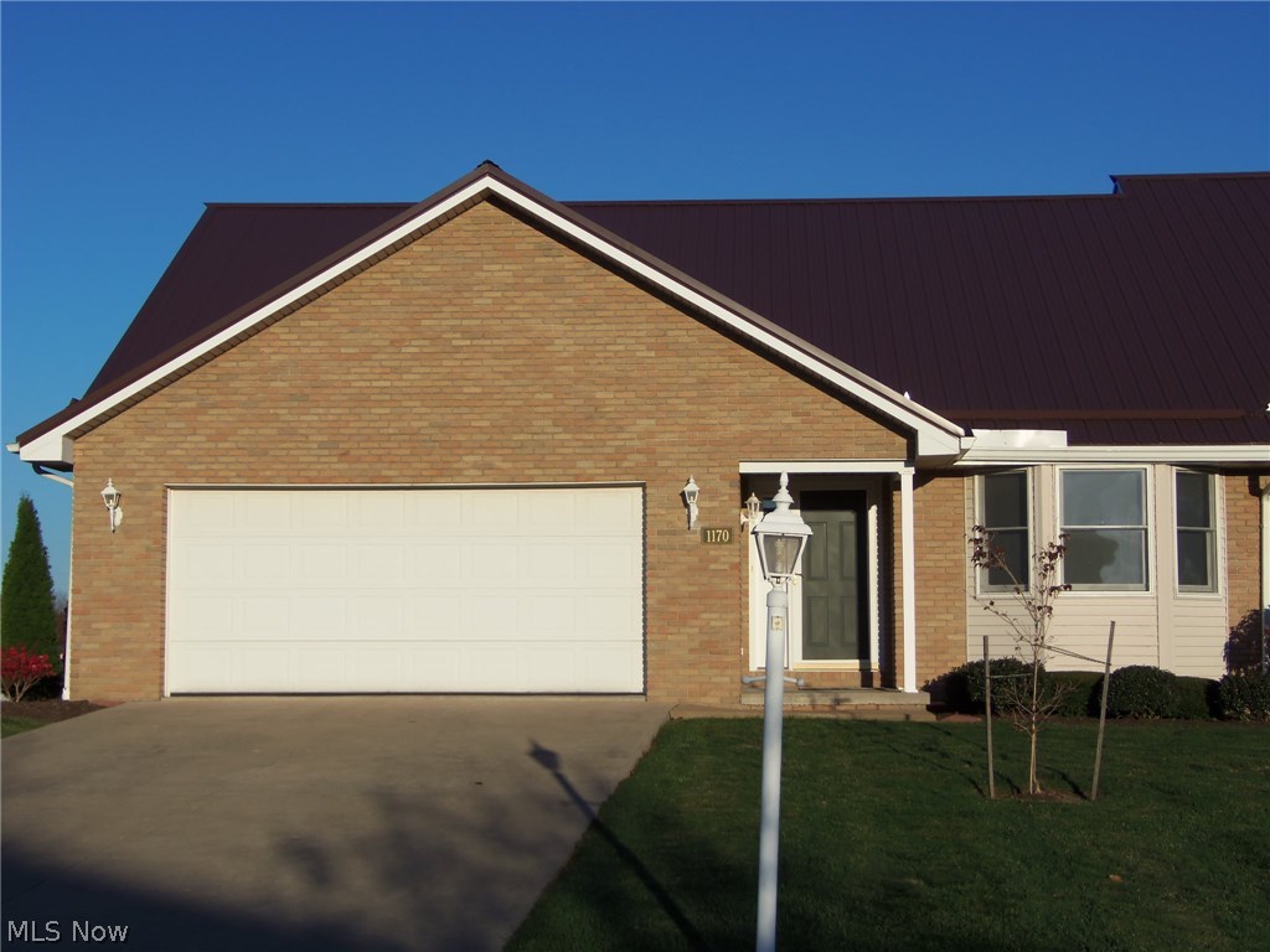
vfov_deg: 24.4
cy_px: 476
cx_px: 635
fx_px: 2201
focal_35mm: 60
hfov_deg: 32.2
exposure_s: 1/640
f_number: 4
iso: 64
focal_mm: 10.7
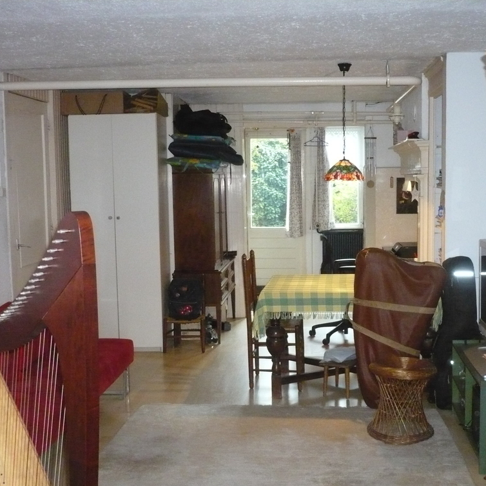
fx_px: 667
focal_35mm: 42
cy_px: 246
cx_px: 280
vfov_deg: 40.0
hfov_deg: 39.9
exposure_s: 1/30
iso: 640
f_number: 2.8
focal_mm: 5.8
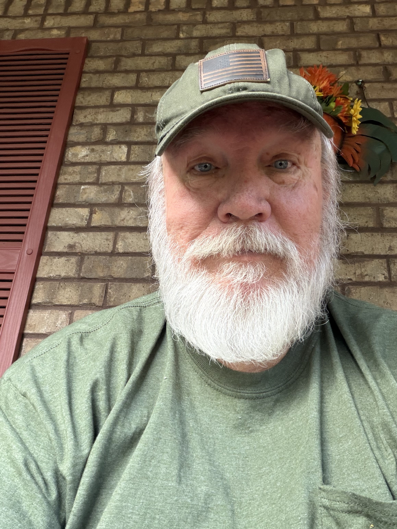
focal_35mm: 30
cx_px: 198
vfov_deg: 60.0
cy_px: 264
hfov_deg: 46.8
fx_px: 459
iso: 100
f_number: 1.9
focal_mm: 2.71
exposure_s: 1/60
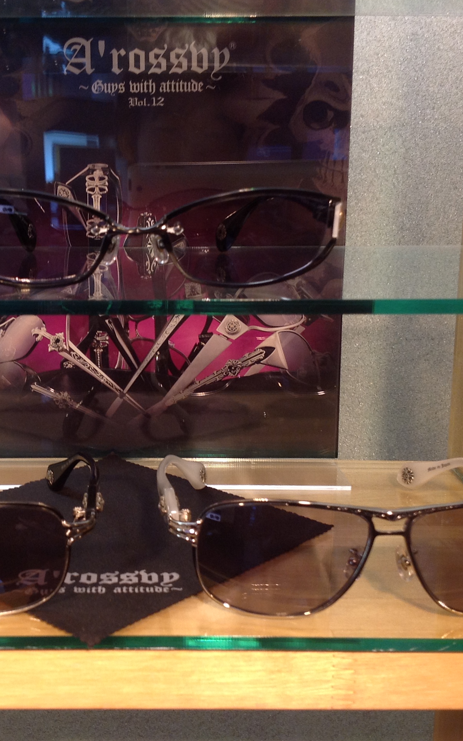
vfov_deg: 40.3
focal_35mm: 50
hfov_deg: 25.6
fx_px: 1009
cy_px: 368
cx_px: 140
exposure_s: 1/20
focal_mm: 4.28
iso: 80
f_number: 2.4
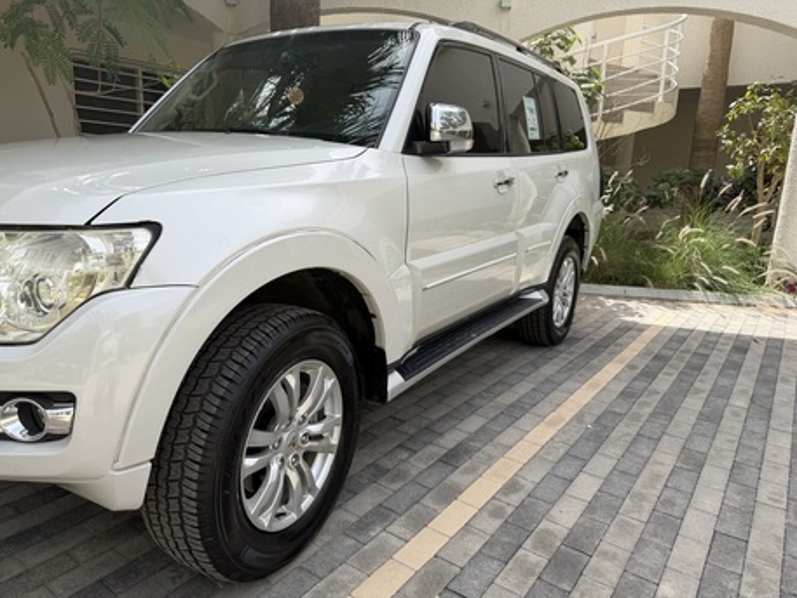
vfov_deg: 56.8
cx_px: 398
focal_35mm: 24
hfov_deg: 71.6
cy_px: 299
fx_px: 553
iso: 80
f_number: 1.78
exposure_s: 1/2053
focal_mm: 6.76
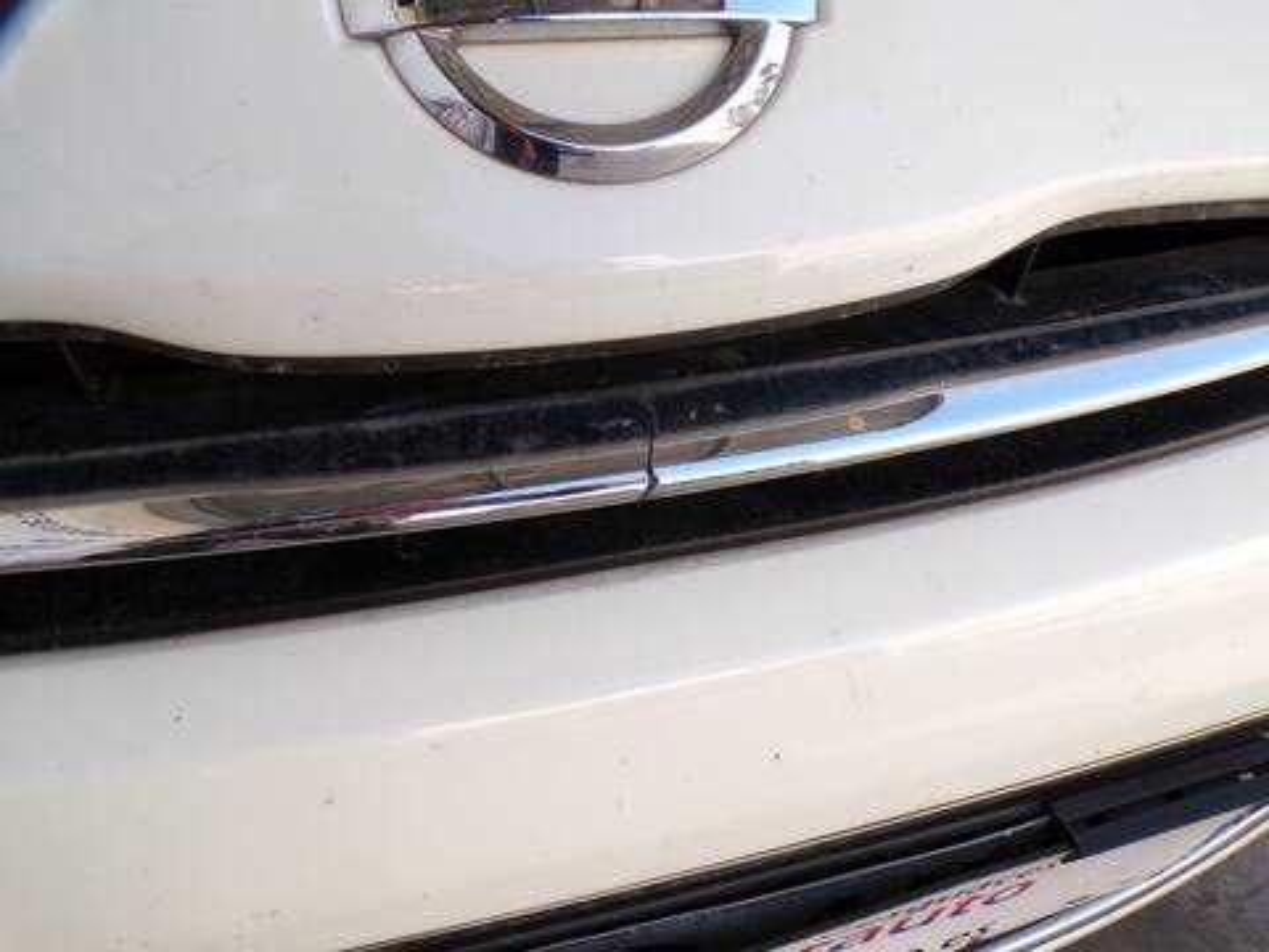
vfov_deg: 56.8
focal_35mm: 24
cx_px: 634
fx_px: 880
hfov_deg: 71.6
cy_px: 476
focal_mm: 4.3
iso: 100
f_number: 4.4
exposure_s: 1/120
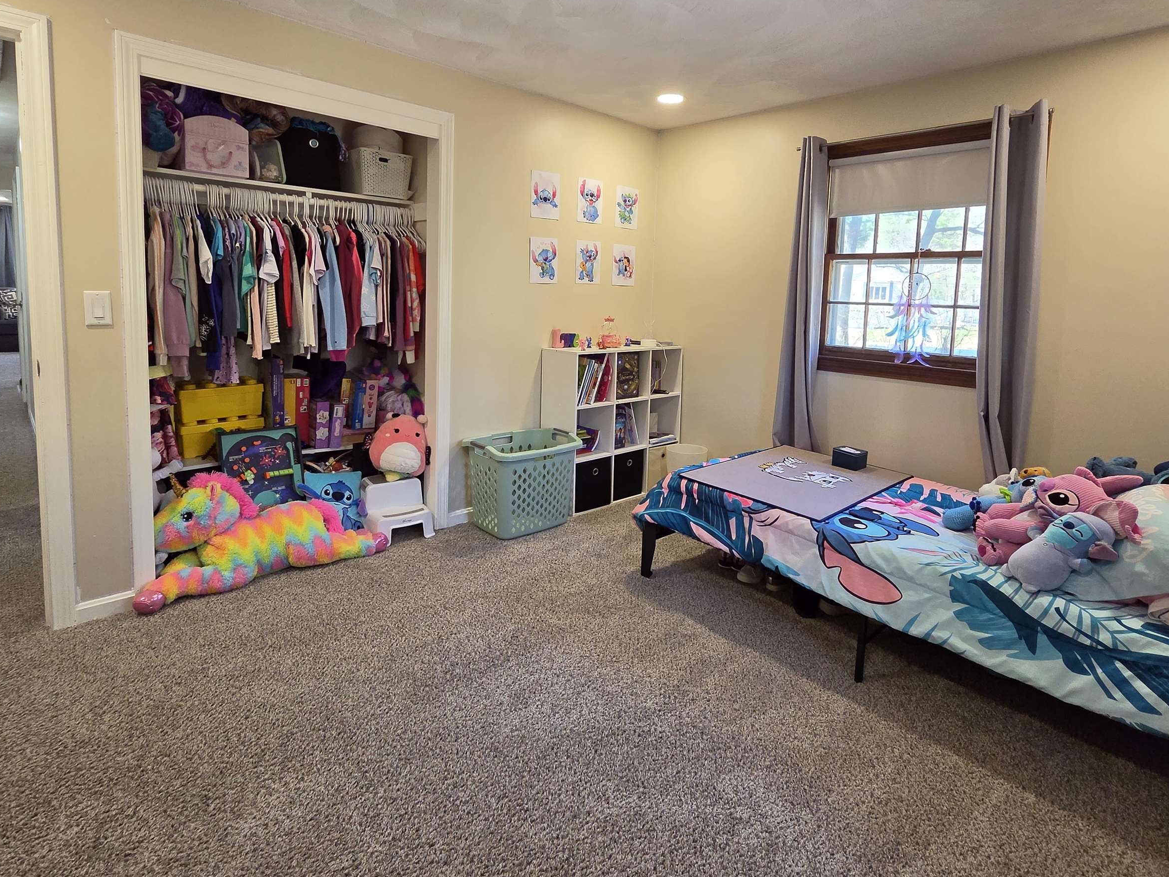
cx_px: 582
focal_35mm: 17
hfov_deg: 91.0
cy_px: 352
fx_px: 574
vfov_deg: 73.9
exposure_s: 1/120
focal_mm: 2.2
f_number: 2.2
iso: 250
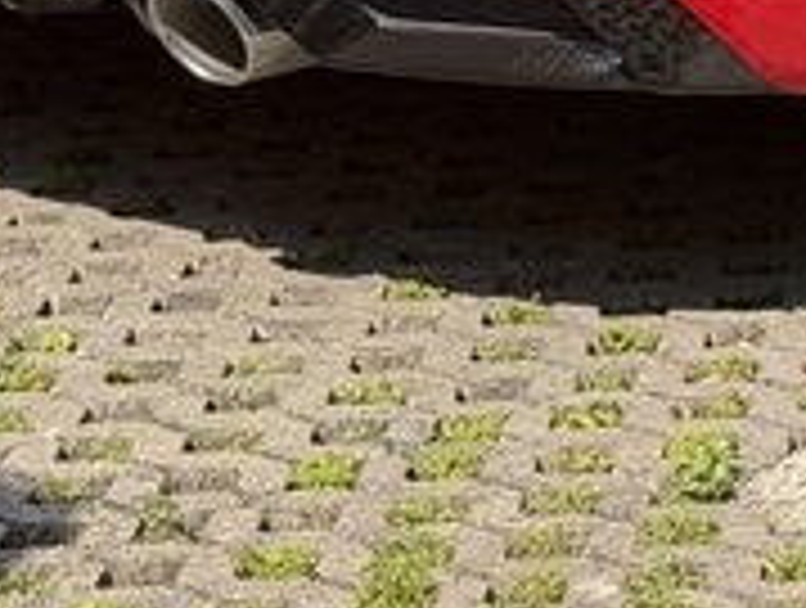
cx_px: 1270
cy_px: -658
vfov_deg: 6.7
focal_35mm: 214
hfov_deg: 9.0
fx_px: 4993
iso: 64
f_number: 1.78
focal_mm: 6.76
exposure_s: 1/1167
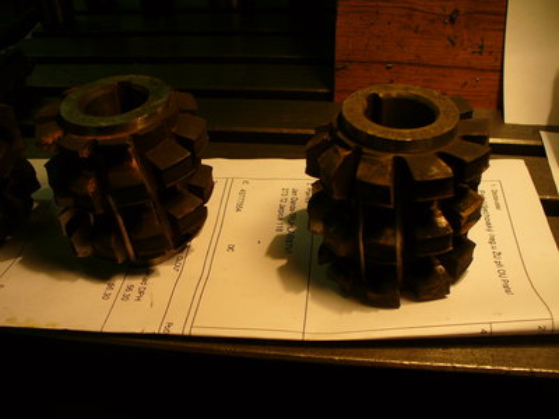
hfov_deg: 50.1
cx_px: 280
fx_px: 597
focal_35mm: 37
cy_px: 210
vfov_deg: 38.7
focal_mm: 6.1
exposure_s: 1/80
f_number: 2.8
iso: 80
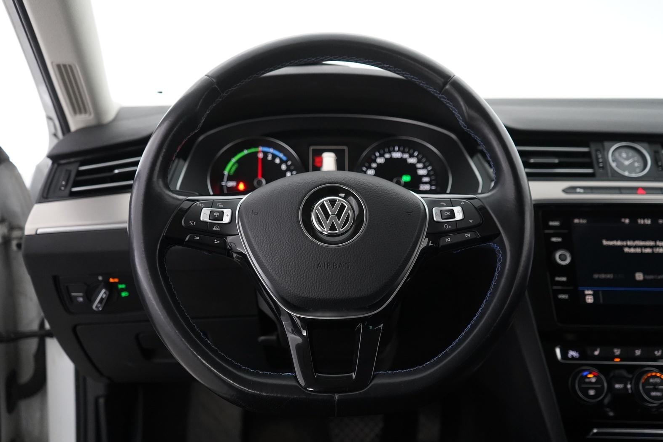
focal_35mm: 34
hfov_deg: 55.8
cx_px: 334
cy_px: 215
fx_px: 626
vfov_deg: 38.9
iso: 4000
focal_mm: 33
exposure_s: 1/80
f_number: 4
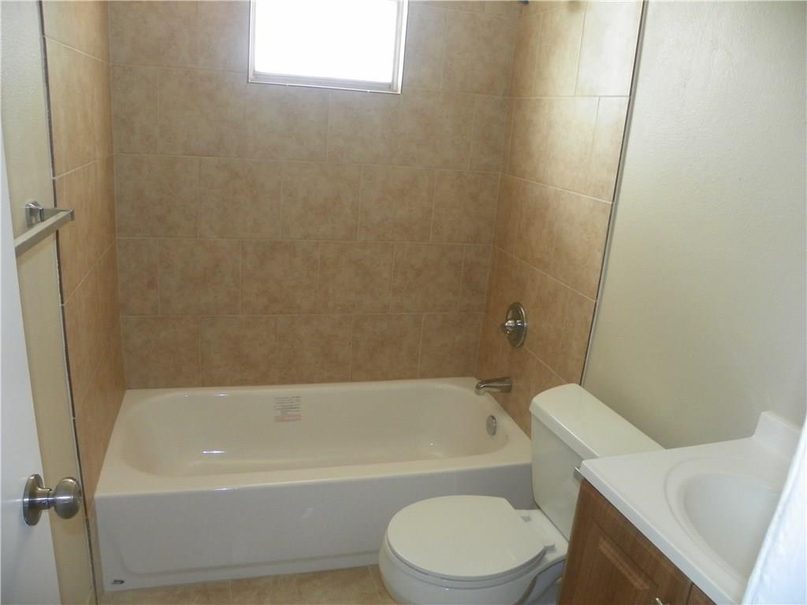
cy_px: 302
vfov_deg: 53.1
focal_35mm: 26
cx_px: 404
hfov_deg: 67.3
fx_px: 606
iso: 200
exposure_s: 1/30
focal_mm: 4.6
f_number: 2.8
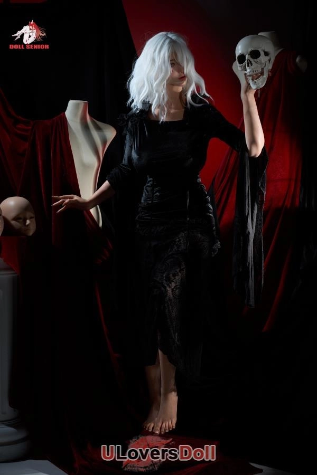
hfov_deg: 19.5
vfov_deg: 28.8
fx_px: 925
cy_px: 238
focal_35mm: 70
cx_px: 158
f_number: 8
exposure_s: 1/30
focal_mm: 70
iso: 100
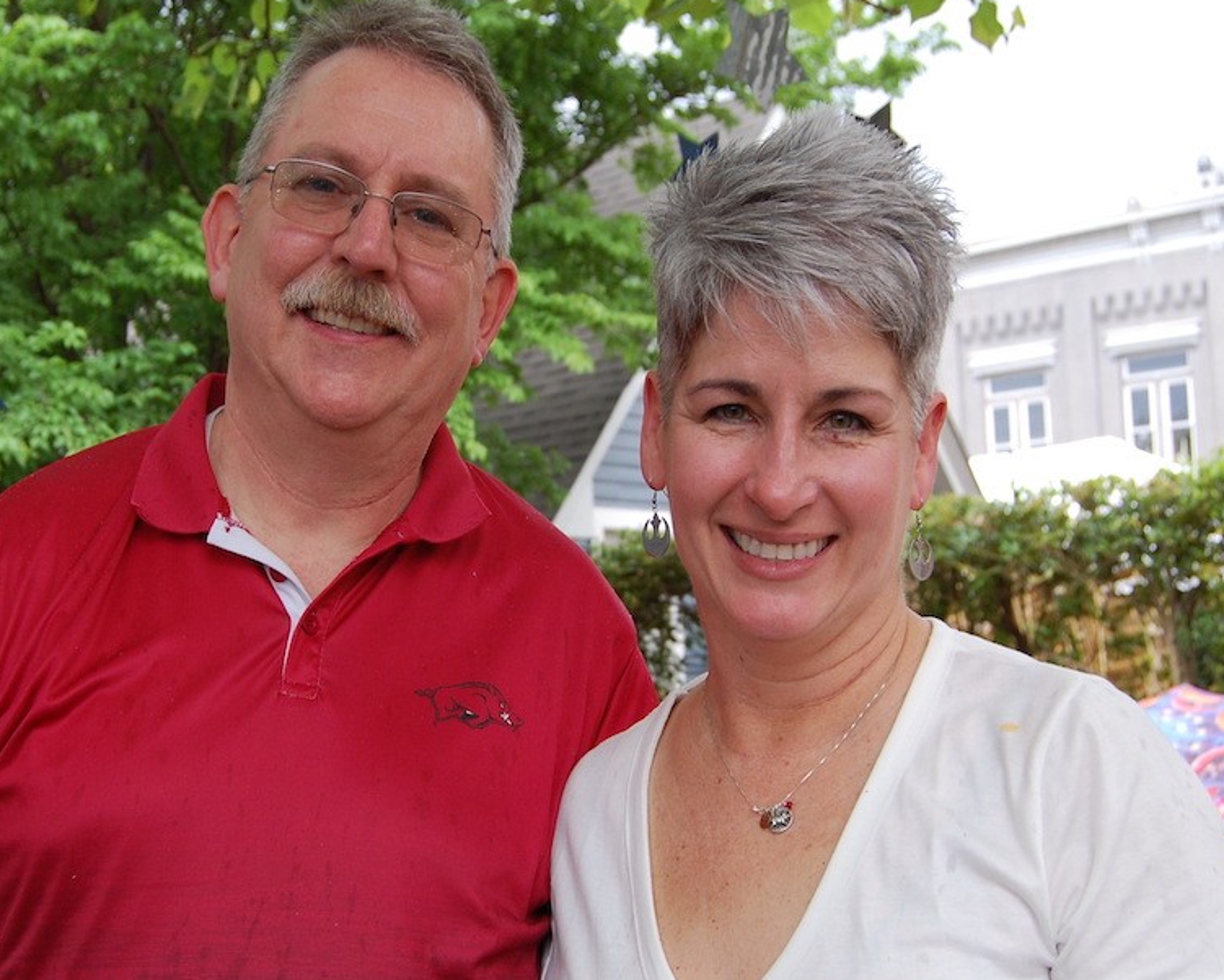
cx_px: 546
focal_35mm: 45
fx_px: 1630
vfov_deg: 33.4
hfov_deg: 41.1
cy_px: 469
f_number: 5.6
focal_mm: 24
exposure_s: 1/125
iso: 400
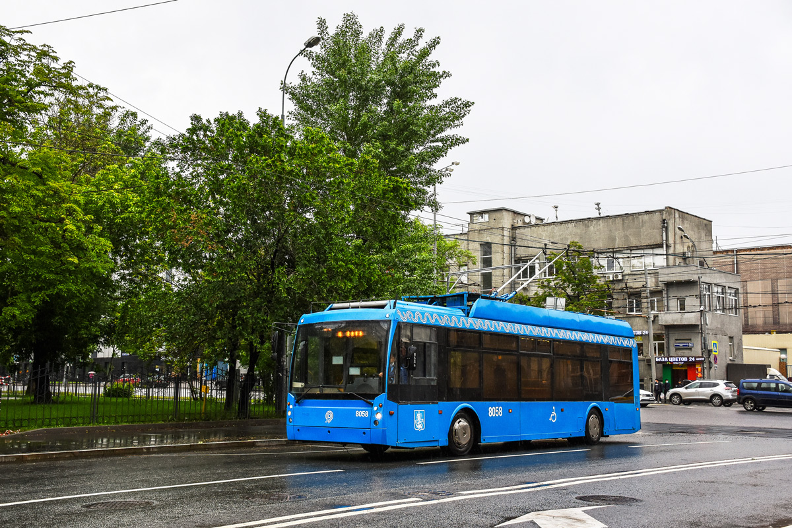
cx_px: 396
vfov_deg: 34.2
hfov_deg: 49.6
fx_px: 858
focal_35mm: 39
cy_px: 264
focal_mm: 26
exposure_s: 1/400
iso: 640
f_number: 5
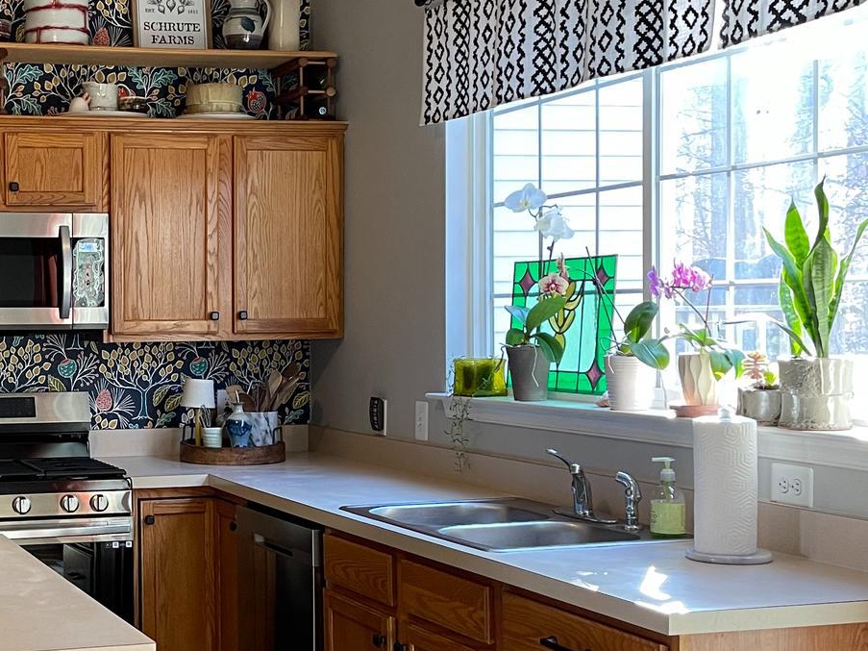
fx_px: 1479
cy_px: 352
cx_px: 78
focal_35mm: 59
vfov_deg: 24.8
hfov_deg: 31.1
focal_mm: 5.1
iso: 160
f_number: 1.6
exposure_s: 1/60
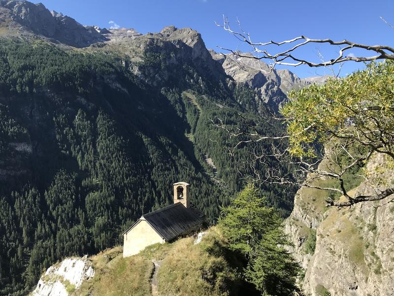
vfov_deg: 49.7
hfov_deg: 63.4
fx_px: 319
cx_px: 197
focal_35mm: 28
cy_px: 148
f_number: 1.8
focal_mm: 3.99
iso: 20
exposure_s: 1/939
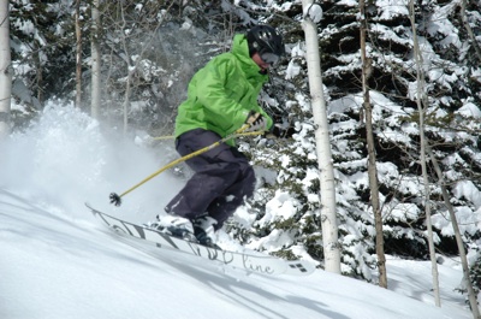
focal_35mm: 105
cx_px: 240
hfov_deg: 19.5
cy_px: 160
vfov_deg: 13.0
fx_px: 1400
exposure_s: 1/2000
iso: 200
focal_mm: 70
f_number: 4.5
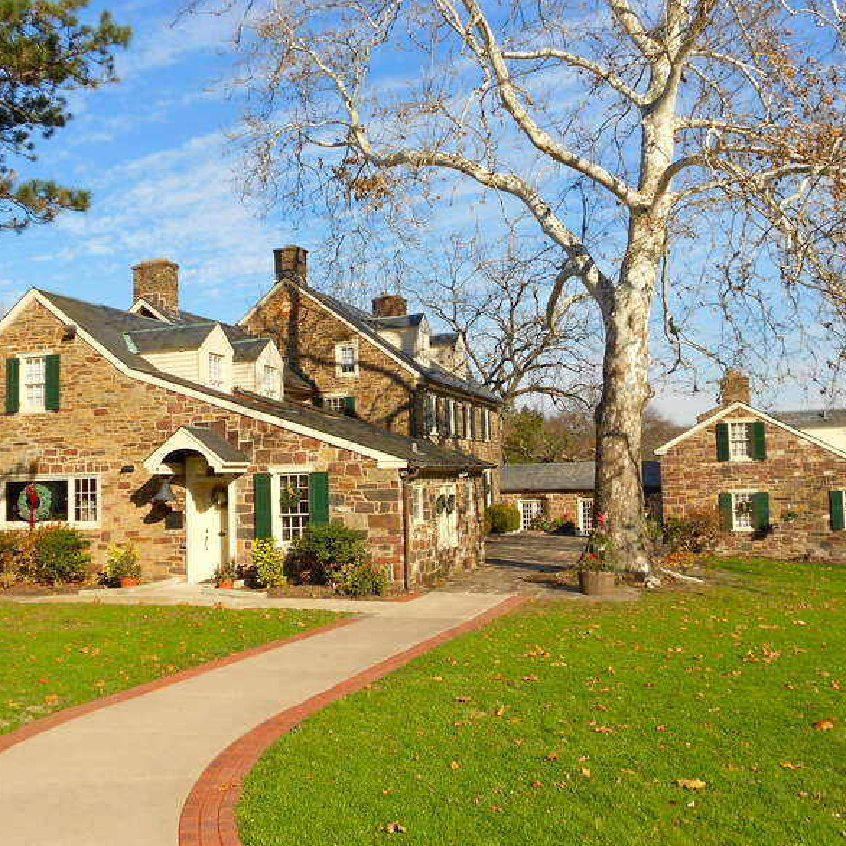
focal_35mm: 35
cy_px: 417
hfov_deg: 47.2
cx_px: 383
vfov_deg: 47.2
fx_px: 968
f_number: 3.4
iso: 80
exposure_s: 1/1000
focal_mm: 5.1
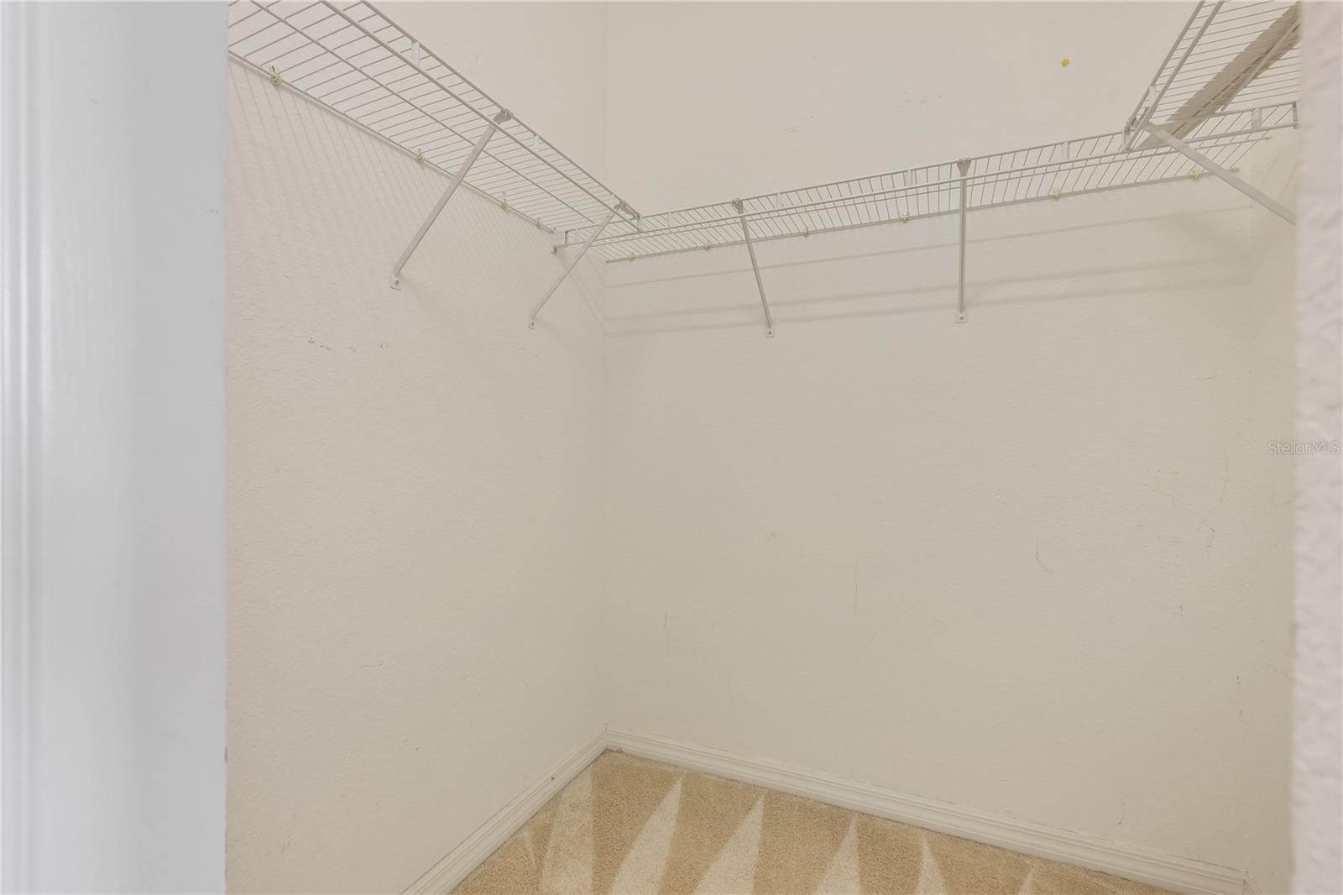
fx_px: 597
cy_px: 448
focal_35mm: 16
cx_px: 672
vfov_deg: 73.7
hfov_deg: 96.7
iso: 400
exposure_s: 1/13
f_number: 8
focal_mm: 16
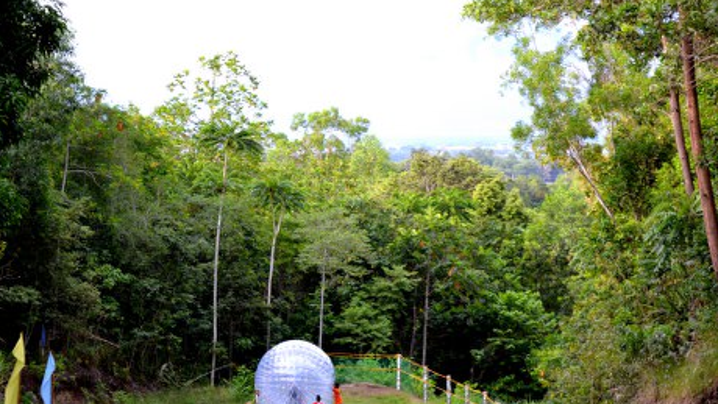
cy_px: 275
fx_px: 2146
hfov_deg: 19.0
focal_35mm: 113
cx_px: 289
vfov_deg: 10.8
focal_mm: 55
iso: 220
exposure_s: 1/125
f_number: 5.6
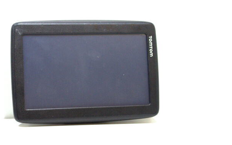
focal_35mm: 87
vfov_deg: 15.1
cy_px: 77
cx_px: 96
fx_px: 548
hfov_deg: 23.9
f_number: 6.3
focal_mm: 45
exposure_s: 1/160
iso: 2000
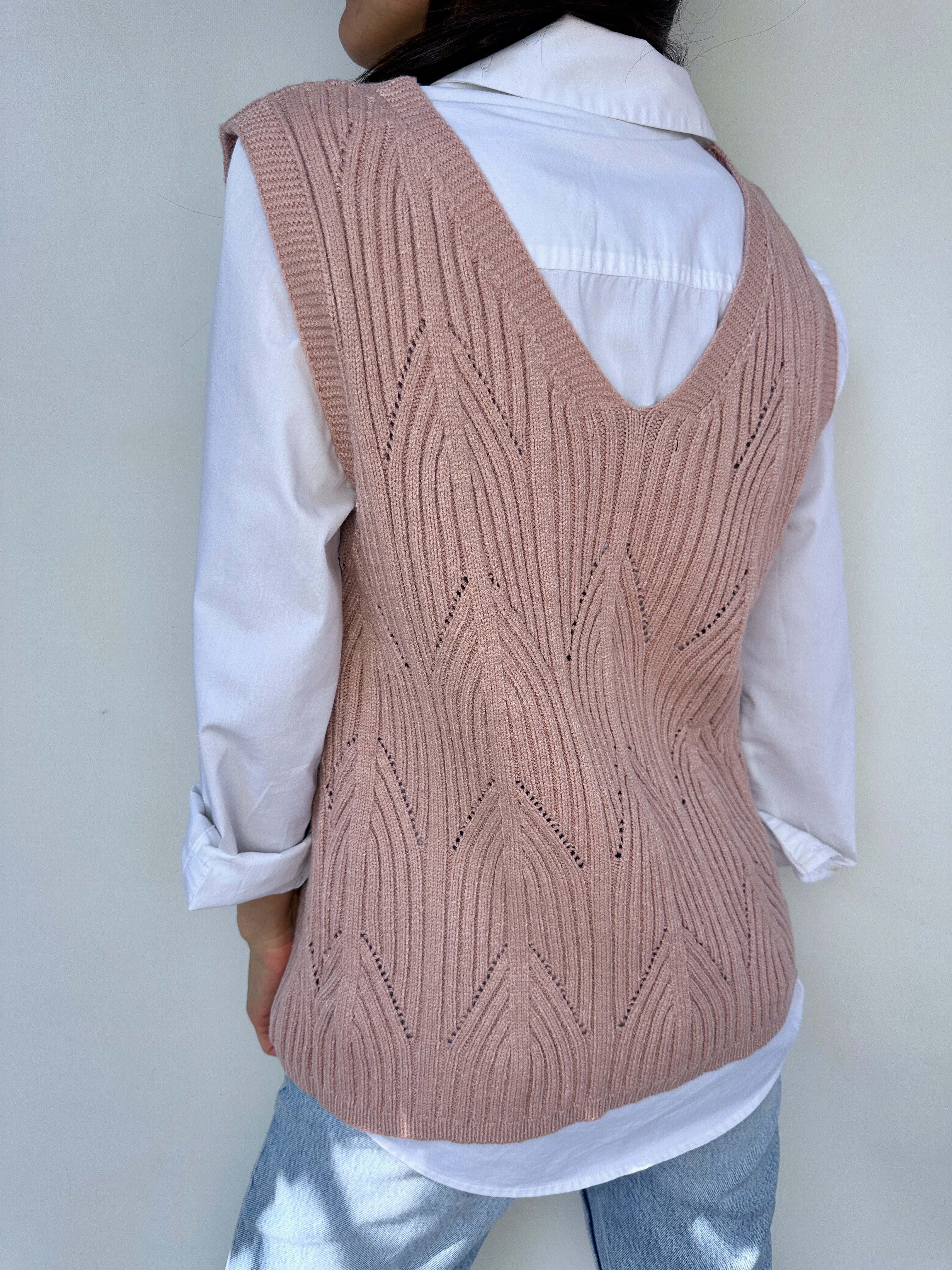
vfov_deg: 71.6
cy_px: 635
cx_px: 476
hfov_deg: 56.8
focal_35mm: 24
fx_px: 880
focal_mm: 6.86
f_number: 1.78
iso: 80
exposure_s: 1/450
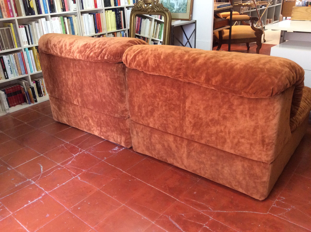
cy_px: 116
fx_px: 287
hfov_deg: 56.9
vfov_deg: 44.1
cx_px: 156
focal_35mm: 32
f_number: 2.4
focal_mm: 3.3
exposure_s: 1/25
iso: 160
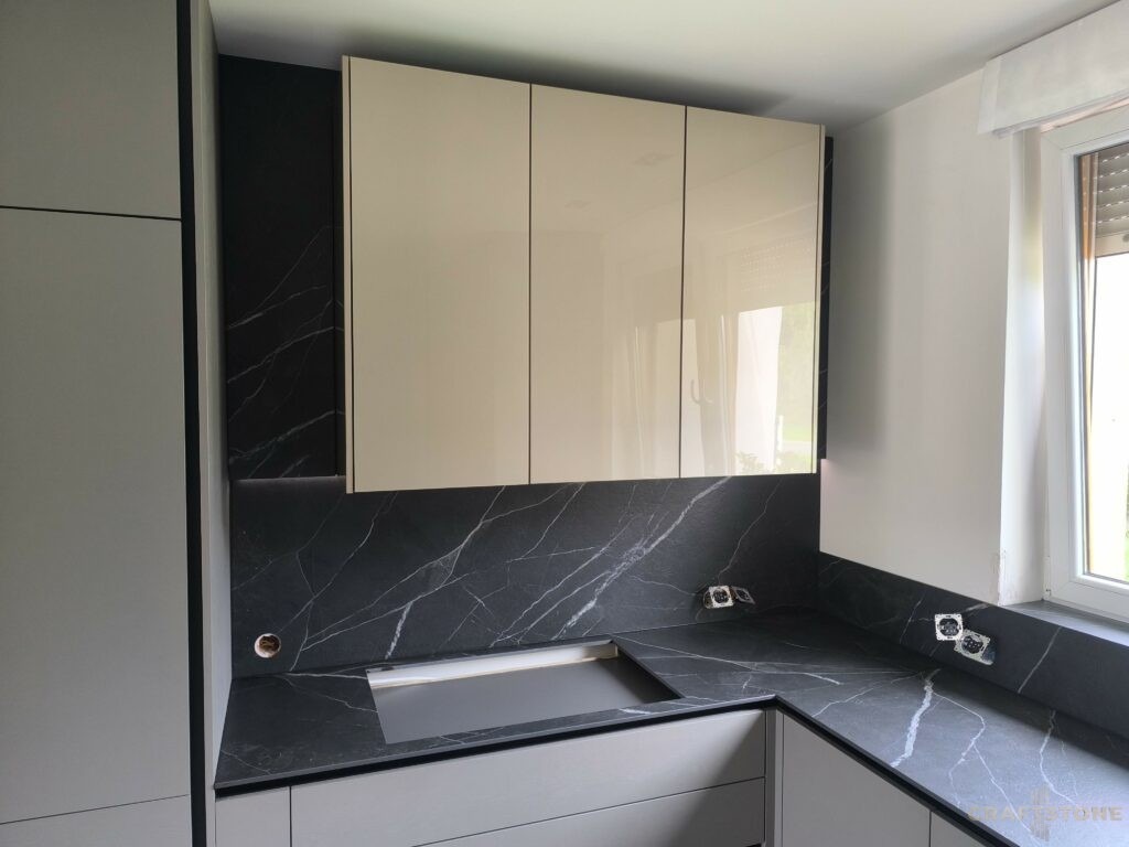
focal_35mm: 23
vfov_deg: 58.9
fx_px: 750
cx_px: 564
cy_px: 424
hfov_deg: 73.9
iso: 320
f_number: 1.65
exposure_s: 1/100
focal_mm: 6.14
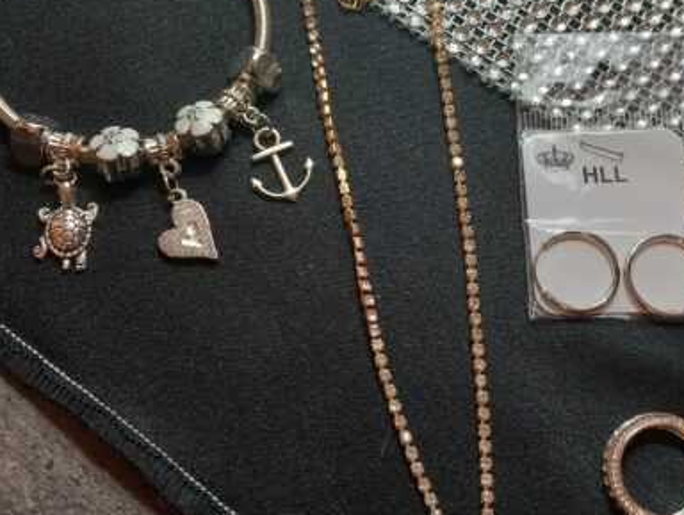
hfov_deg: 51.3
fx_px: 712
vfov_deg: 39.5
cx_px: 367
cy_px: 202
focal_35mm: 36
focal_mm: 4
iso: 200
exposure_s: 1/33
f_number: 1.8
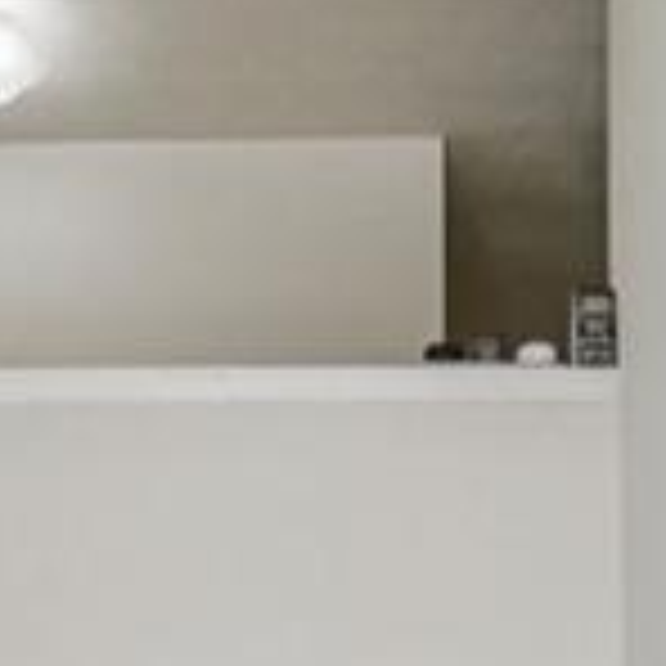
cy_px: 1505
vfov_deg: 14.0
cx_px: 279
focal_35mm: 94
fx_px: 2046
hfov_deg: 18.5
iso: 400
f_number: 8
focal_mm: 16
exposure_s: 1/30
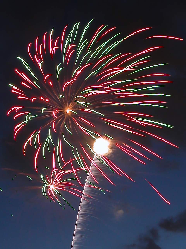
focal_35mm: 35
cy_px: 124
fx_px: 251
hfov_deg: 40.7
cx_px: 93
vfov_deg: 52.6
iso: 100
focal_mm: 8.9
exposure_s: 9.04
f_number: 7.1
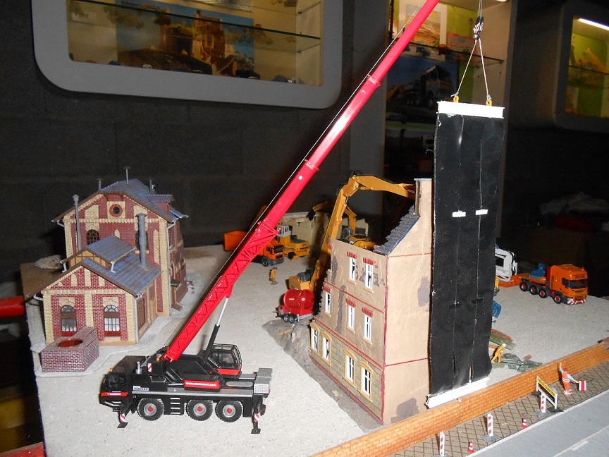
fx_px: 457
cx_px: 304
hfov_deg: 67.3
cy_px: 228
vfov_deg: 53.1
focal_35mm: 26
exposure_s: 1/25
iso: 400
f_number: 11.5
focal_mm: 4.6
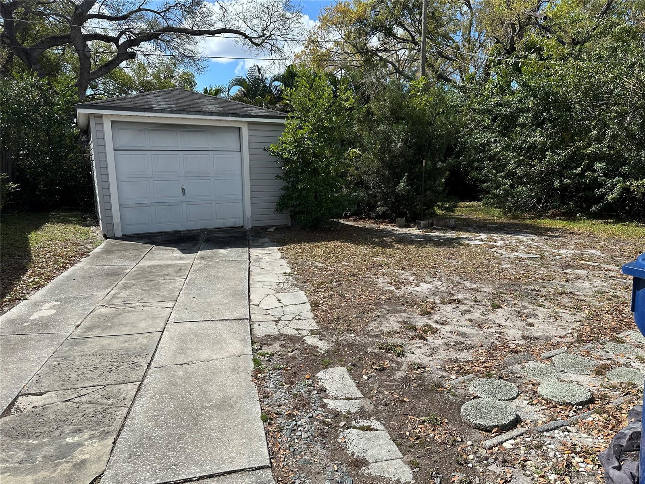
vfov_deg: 56.8
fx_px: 447
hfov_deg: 71.6
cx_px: 322
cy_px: 242
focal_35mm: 24
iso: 80
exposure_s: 1/4762
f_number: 1.78
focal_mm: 6.86
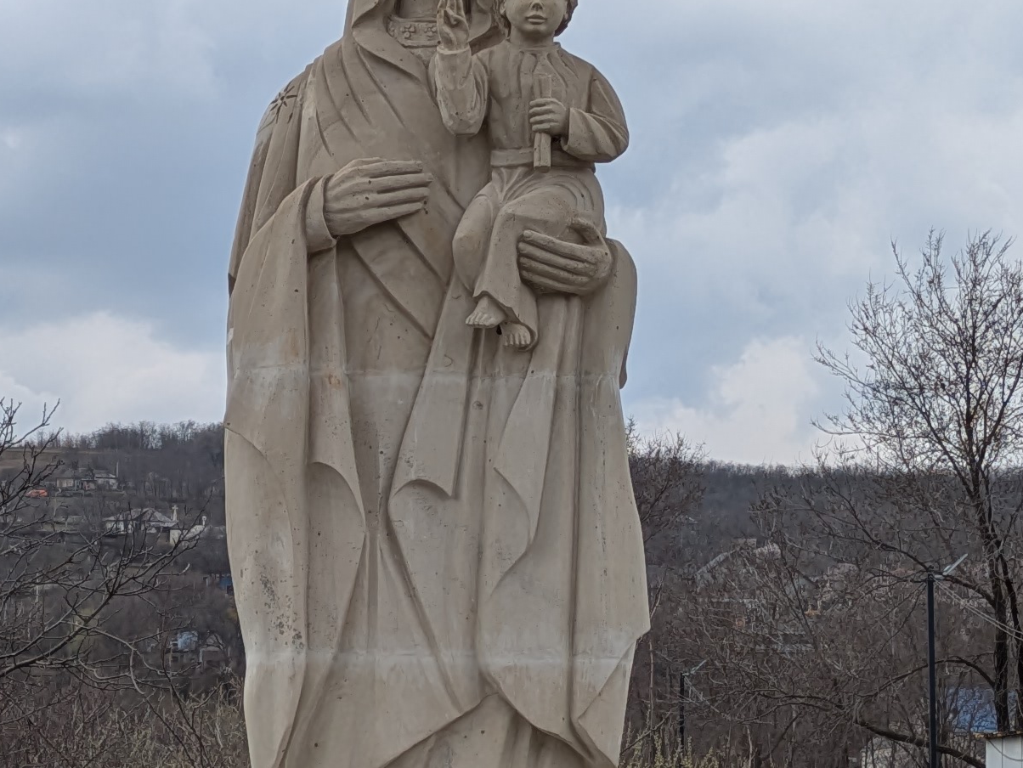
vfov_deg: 15.4
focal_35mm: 96
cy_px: 506
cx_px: 431
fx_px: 2838
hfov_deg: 20.4
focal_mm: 5.43
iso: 48
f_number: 1.89
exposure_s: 1/1869
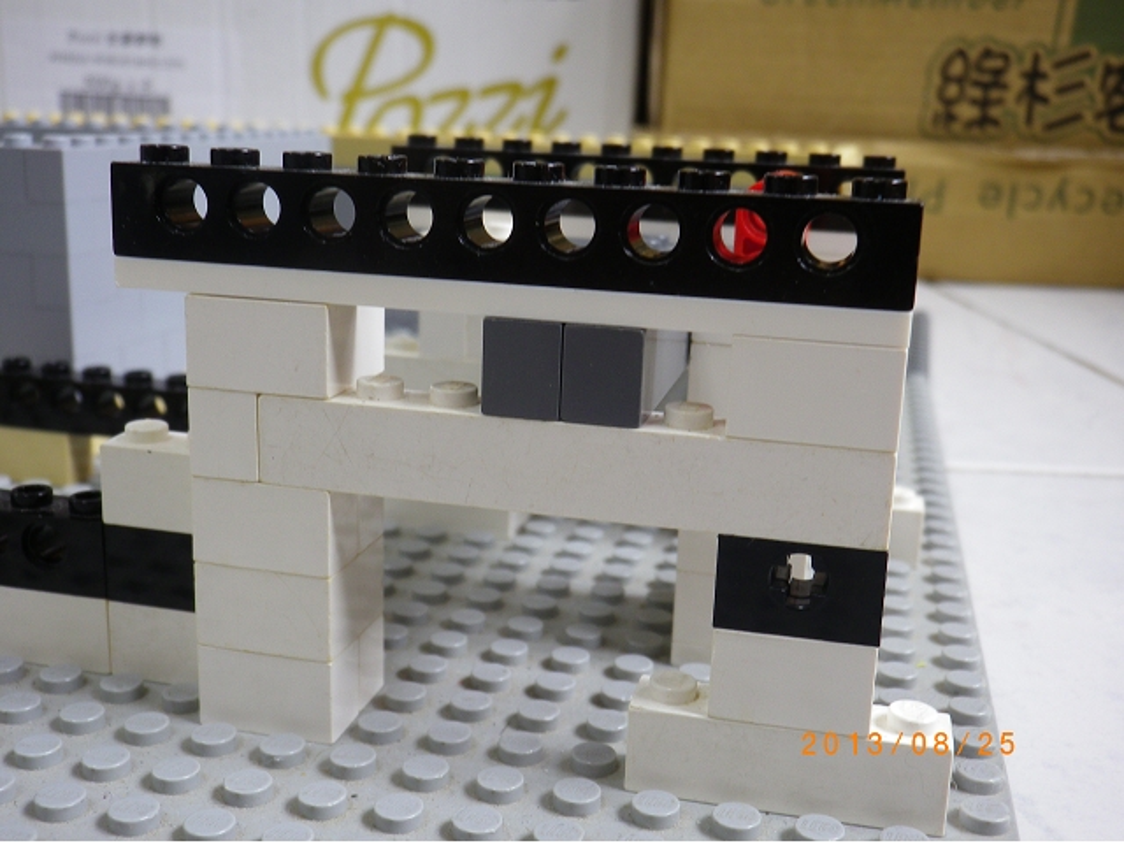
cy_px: 422
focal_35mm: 41
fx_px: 1331
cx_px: 562
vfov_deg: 35.1
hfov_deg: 45.8
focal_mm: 7.3
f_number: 3.9
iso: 100
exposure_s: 1/8
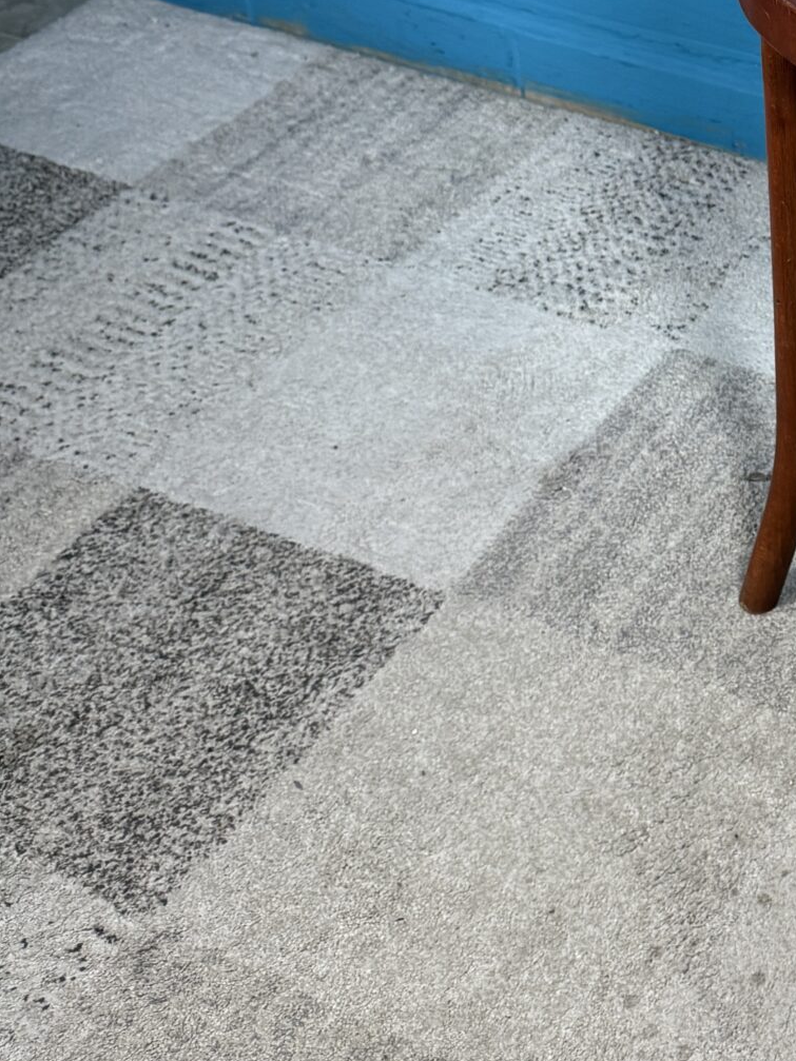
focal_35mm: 61
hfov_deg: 21.8
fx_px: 1871
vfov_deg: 30.9
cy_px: 216
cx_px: 1010
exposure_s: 1/100
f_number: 1.78
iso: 160
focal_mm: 6.76
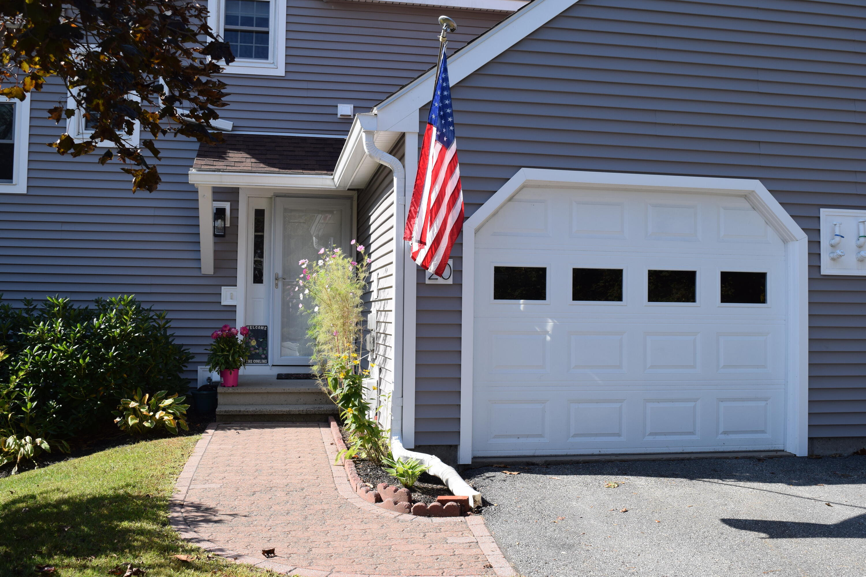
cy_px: 288
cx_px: 433
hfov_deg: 51.3
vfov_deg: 35.5
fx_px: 902
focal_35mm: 38
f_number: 9
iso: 200
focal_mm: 25
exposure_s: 1/320
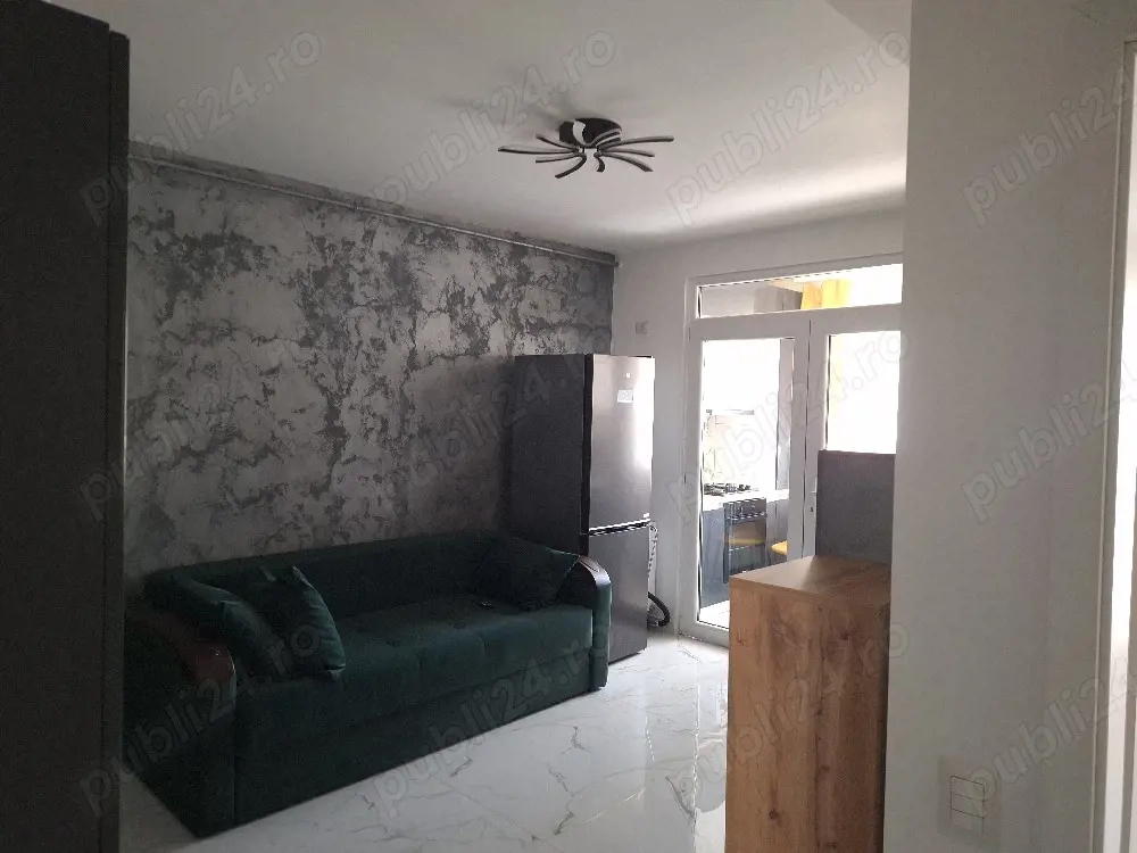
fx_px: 755
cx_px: 568
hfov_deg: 73.9
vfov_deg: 58.9
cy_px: 426
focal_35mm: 23
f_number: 1.8
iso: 250
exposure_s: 1/25
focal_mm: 5.54
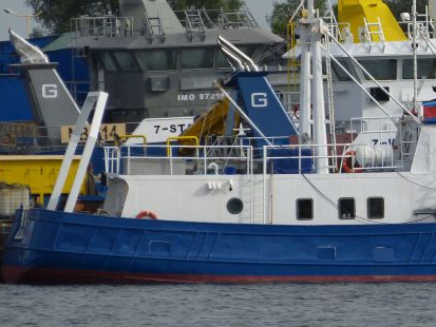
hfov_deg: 3.0
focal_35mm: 657
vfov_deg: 2.3
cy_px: 113
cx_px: 399
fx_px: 8278
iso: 100
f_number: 4.1
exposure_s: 1/800
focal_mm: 61
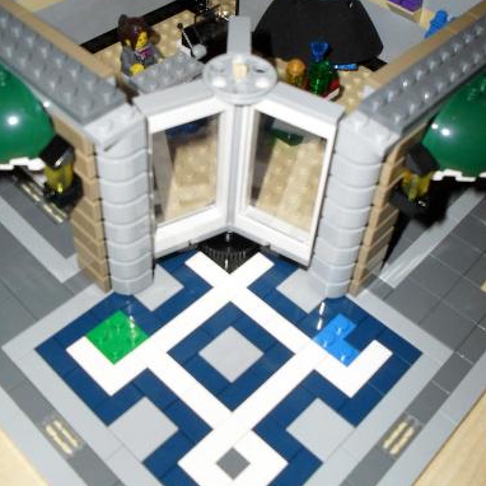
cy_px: 170
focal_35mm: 42
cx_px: 240
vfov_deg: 39.6
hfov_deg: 40.0
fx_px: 667
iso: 200
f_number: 3.2
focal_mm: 6.3
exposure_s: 1/45
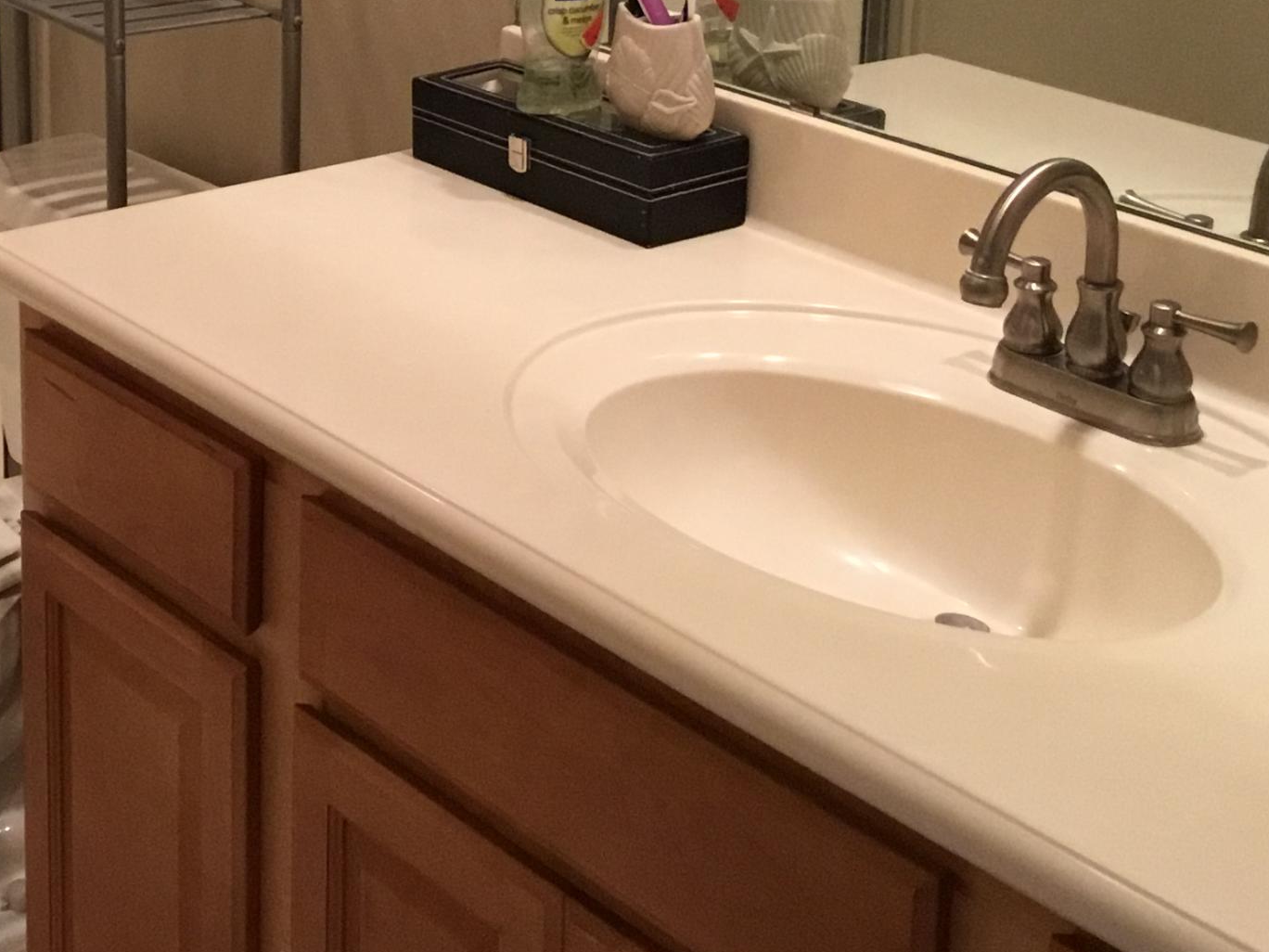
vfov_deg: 21.0
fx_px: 2493
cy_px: 28
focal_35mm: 68
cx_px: 211
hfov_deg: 27.8
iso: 125
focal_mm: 3.3
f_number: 2.4
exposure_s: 1/30
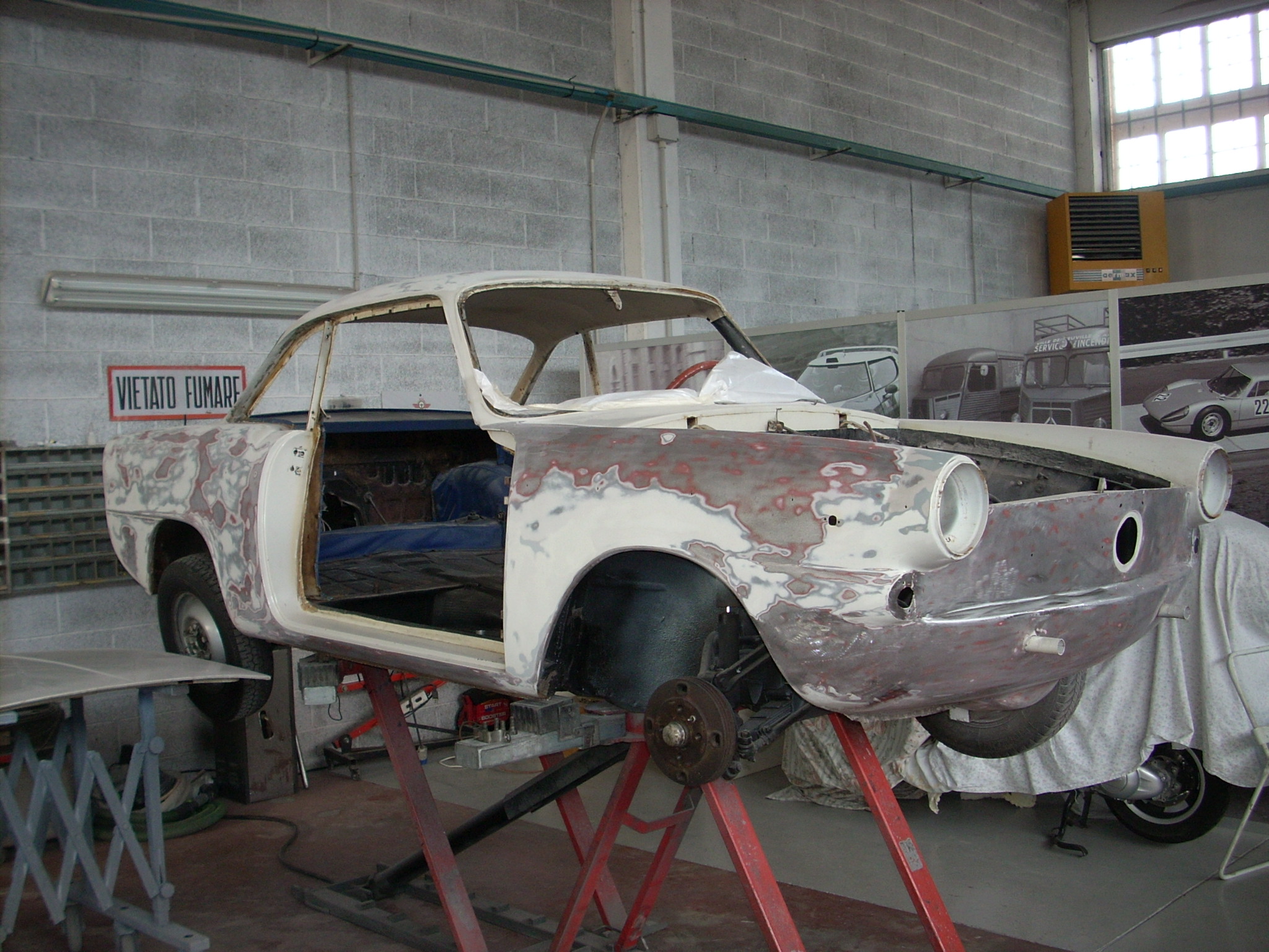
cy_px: 476
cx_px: 634
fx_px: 1356
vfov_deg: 38.7
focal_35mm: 37
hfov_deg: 50.1
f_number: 2.8
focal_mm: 6.2
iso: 100
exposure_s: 1/30
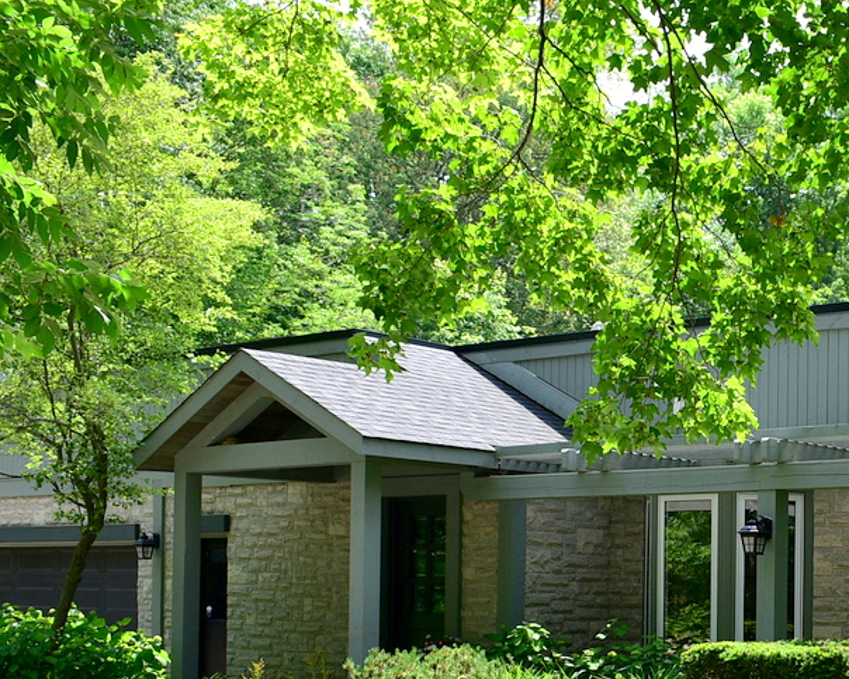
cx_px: 801
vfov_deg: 23.7
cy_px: 581
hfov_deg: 28.6
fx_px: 1583
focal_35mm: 63
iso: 125
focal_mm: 18
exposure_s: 1/200
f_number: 5.6
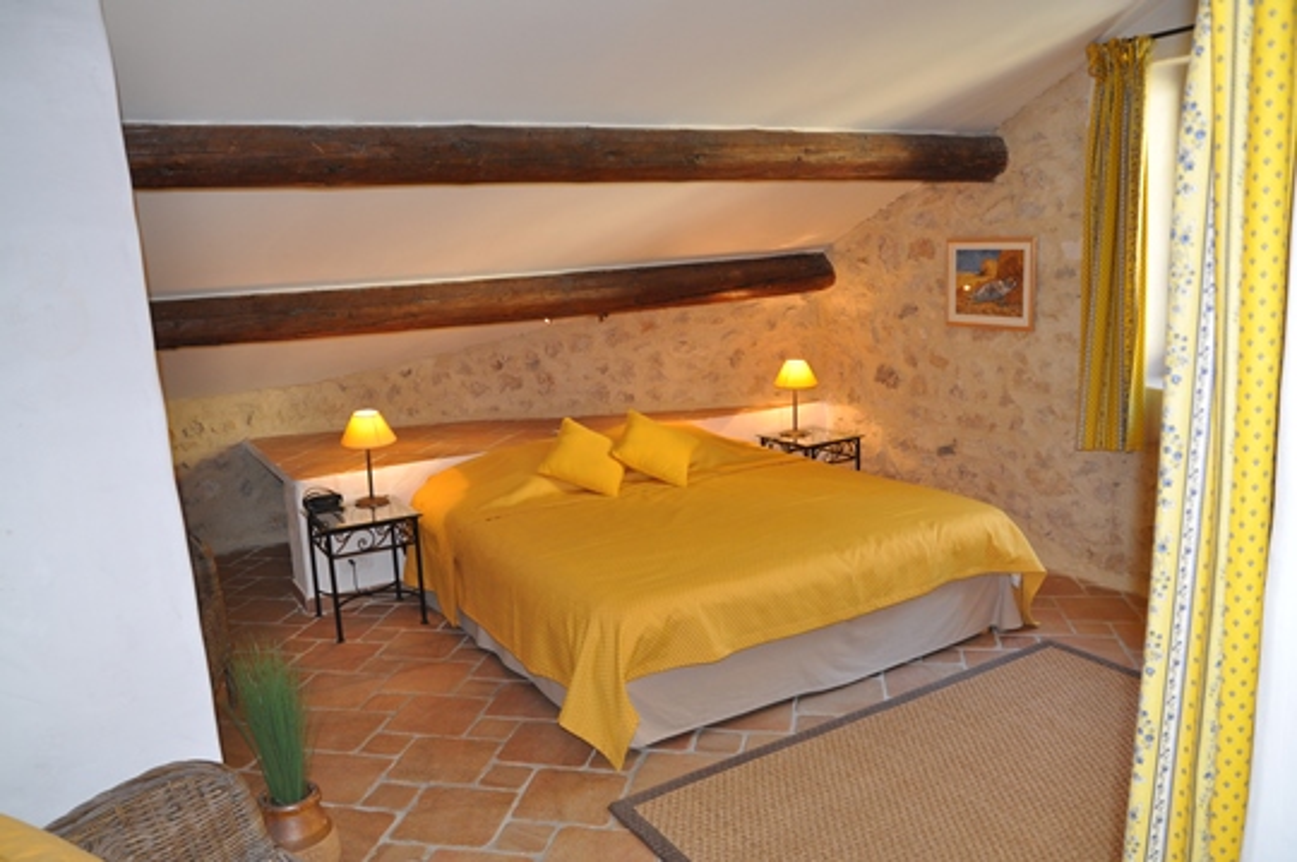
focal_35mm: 30
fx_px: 1080
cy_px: 431
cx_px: 648
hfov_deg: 62.0
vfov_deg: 43.5
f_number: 4
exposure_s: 1/60
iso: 640
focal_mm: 20
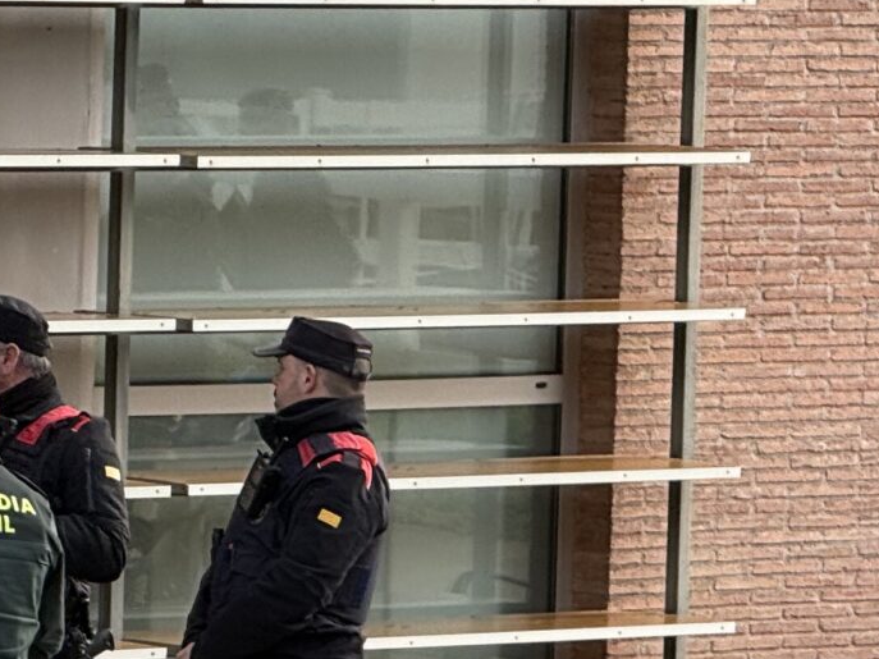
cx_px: -688
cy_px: 499
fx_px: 11349
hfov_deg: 4.4
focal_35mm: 447
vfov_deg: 3.3
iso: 64
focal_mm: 15.66
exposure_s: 1/307
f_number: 2.8
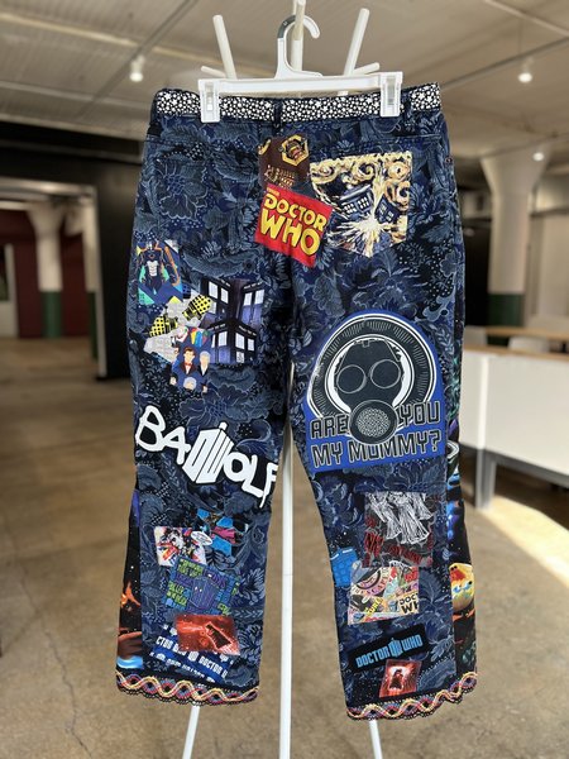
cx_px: 284
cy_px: 380
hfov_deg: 53.1
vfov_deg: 67.3
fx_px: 570
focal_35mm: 26
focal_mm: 5.7
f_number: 1.5
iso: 80
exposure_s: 1/120
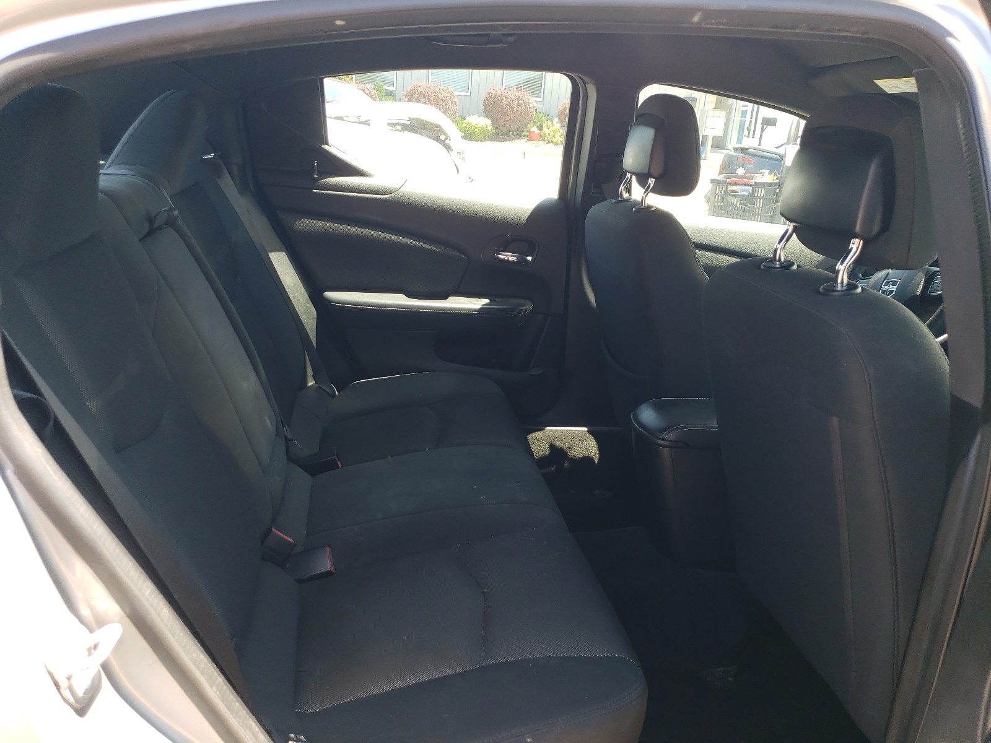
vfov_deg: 53.1
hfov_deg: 67.3
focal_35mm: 26
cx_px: 496
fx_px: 744
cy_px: 372
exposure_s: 1/204
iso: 50
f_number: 1.5
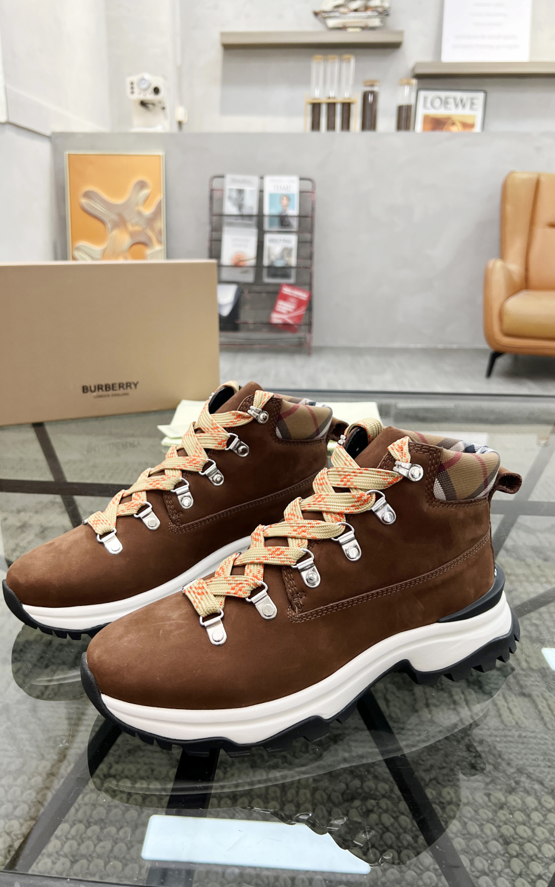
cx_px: 254
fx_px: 677
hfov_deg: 44.5
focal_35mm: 28
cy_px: 443
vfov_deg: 66.5
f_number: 1.5
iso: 100
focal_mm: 5.7
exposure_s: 1/100
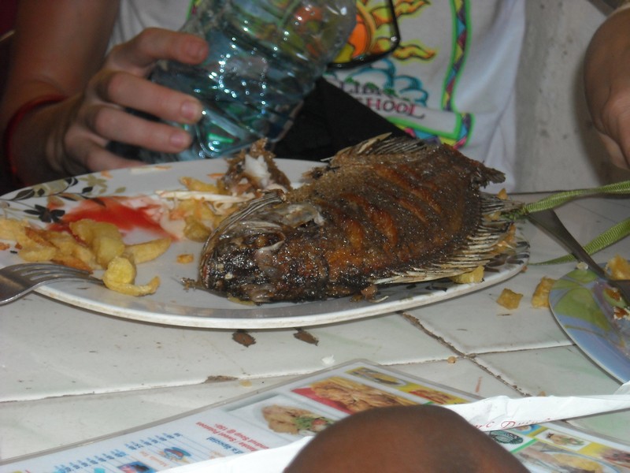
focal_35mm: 105
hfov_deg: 18.7
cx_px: 315
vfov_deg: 14.1
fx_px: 1911
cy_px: 236
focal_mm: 17.1
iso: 200
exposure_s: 1/125
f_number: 4.7
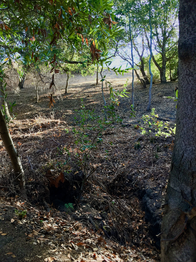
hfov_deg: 48.2
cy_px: 131
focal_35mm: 29
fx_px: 219
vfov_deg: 61.7
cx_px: 98
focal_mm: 4.15
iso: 50
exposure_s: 1/120
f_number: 2.2
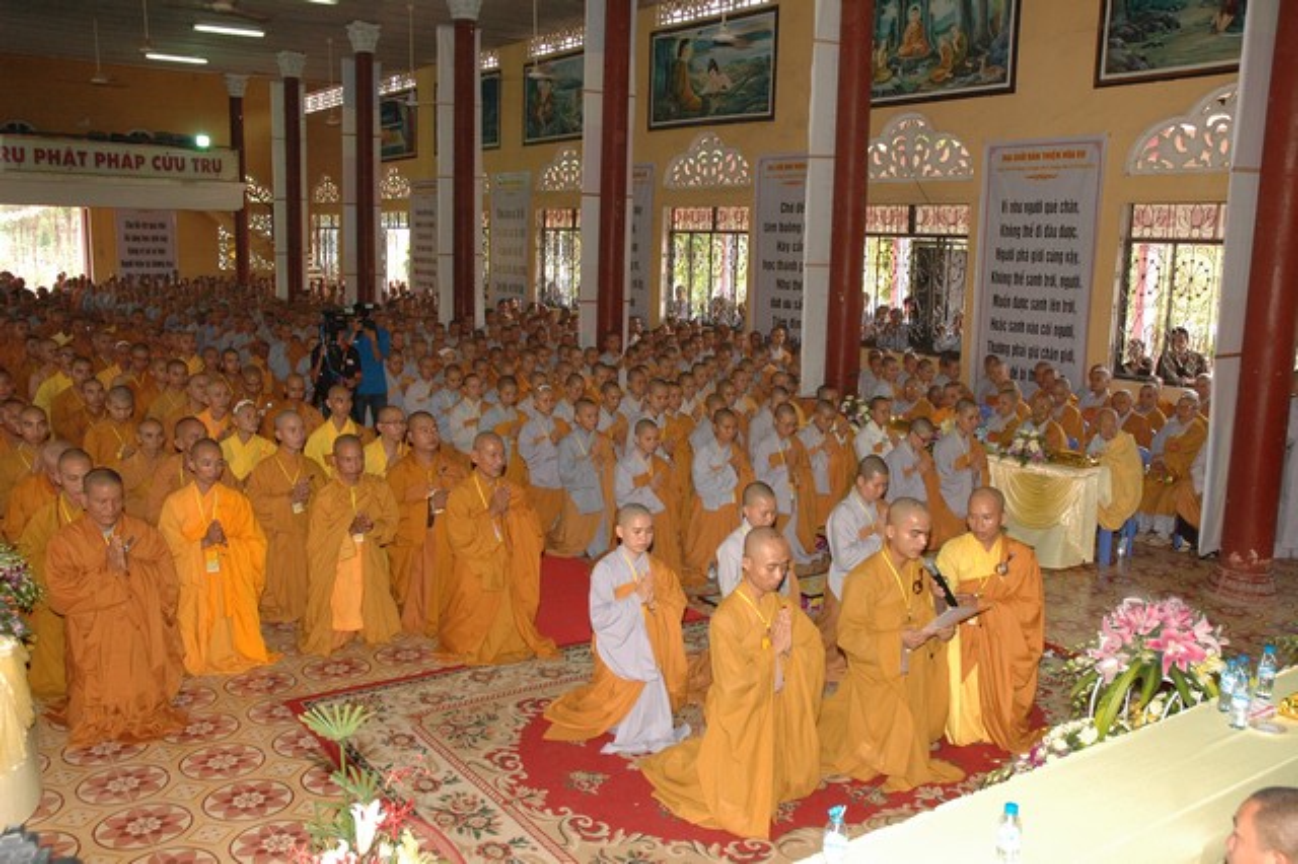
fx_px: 1189
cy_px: 432
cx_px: 649
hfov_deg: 57.2
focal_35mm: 33
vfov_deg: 39.9
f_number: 5.6
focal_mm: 22
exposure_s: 1/60
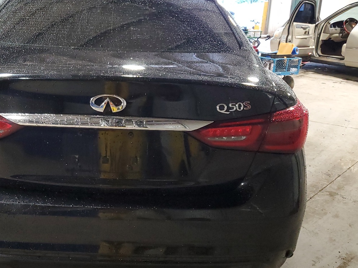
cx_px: 110
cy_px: 148
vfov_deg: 34.3
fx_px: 434
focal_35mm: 42
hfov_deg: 43.9
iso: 336
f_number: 1.5
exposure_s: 1/60.2
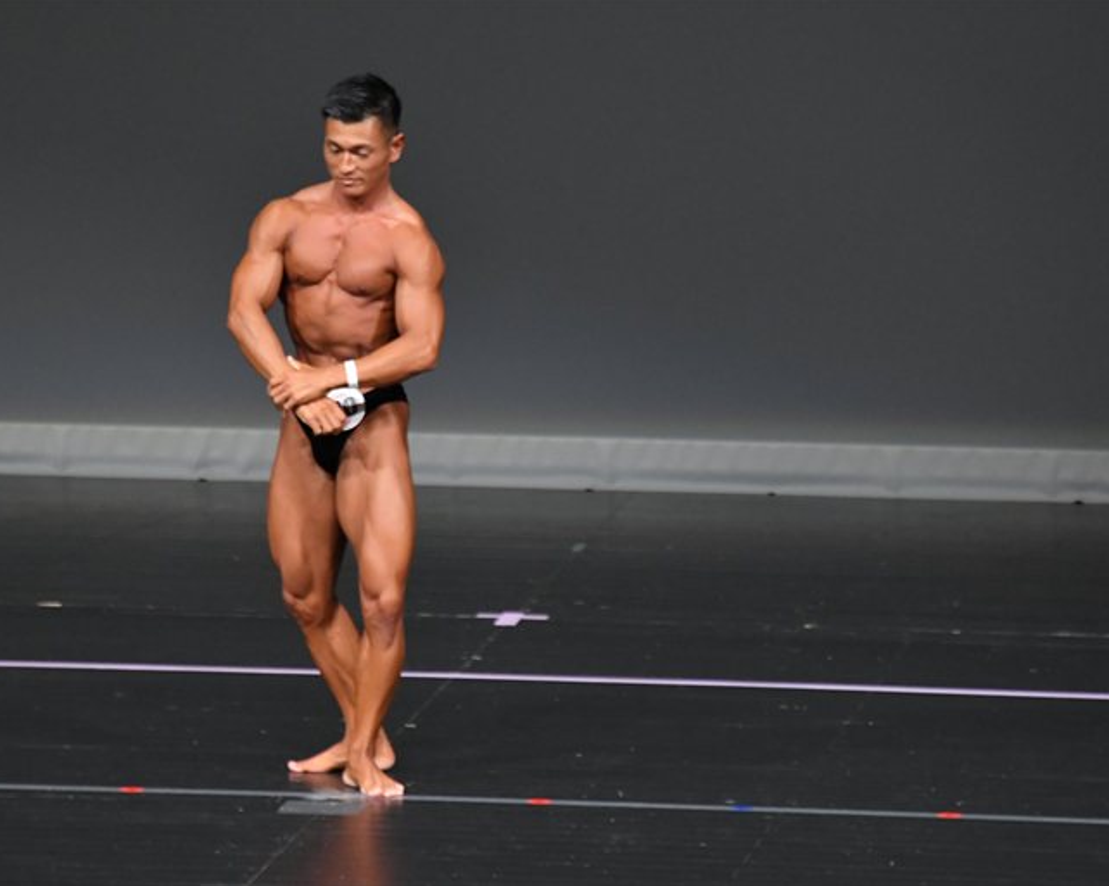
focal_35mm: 425
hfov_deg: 4.6
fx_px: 13943
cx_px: 483
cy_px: 442
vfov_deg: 3.6
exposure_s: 1/400
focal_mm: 250
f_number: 5.6
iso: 4000
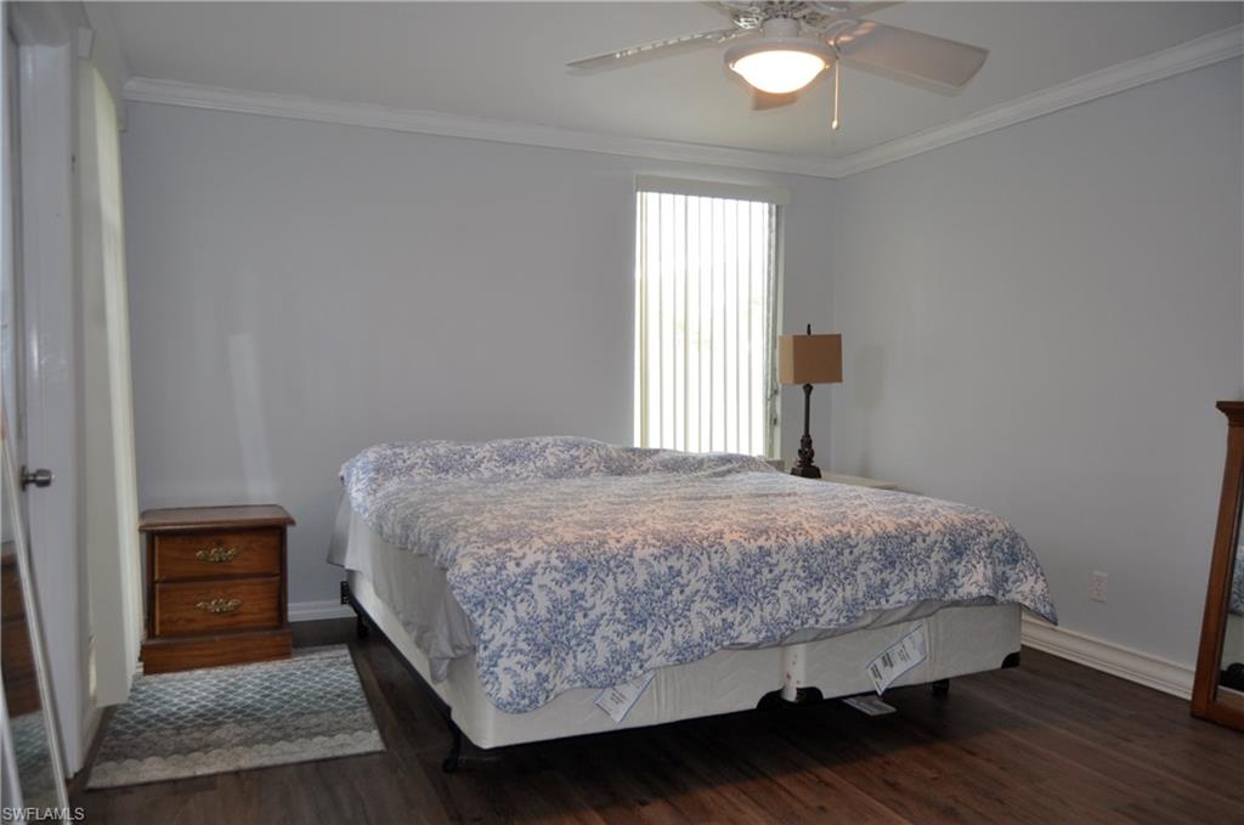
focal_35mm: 27
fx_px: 931
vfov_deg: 47.8
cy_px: 412
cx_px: 622
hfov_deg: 67.5
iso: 400
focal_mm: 18
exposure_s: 1/80
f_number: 3.5
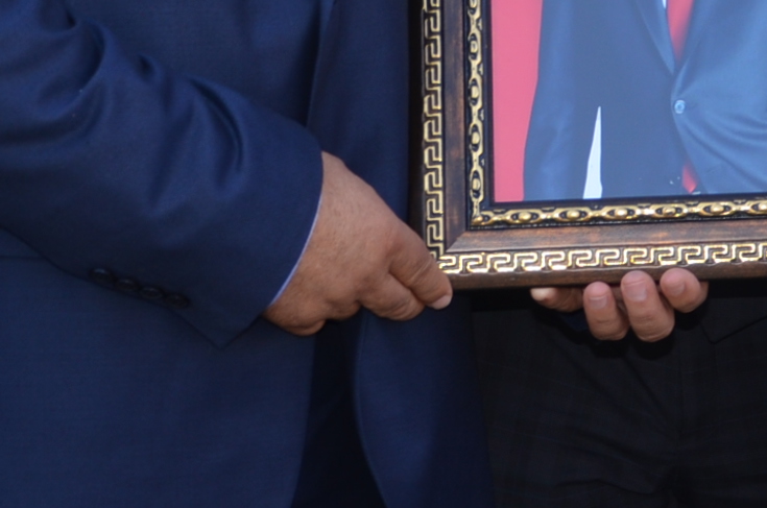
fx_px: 3636
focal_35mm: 171
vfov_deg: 7.8
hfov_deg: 11.9
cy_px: -334
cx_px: 835
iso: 180
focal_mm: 34
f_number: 4.2
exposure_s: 1/250
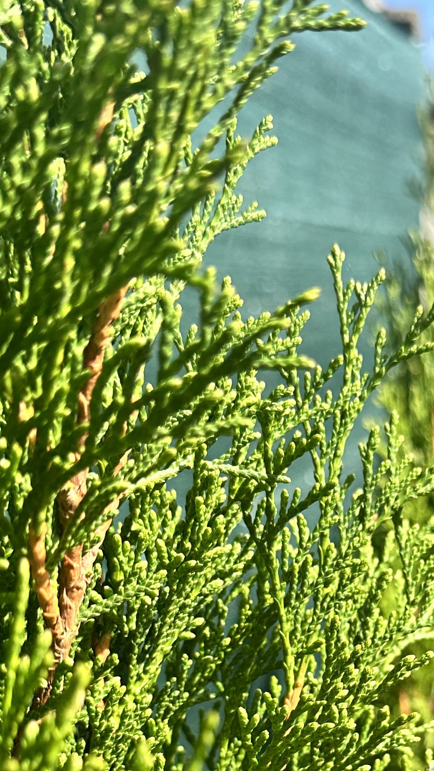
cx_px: 410
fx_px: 1167
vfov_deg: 34.4
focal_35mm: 57
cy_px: 706
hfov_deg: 20.5
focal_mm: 6.86
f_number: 1.78
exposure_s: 1/1357
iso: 80
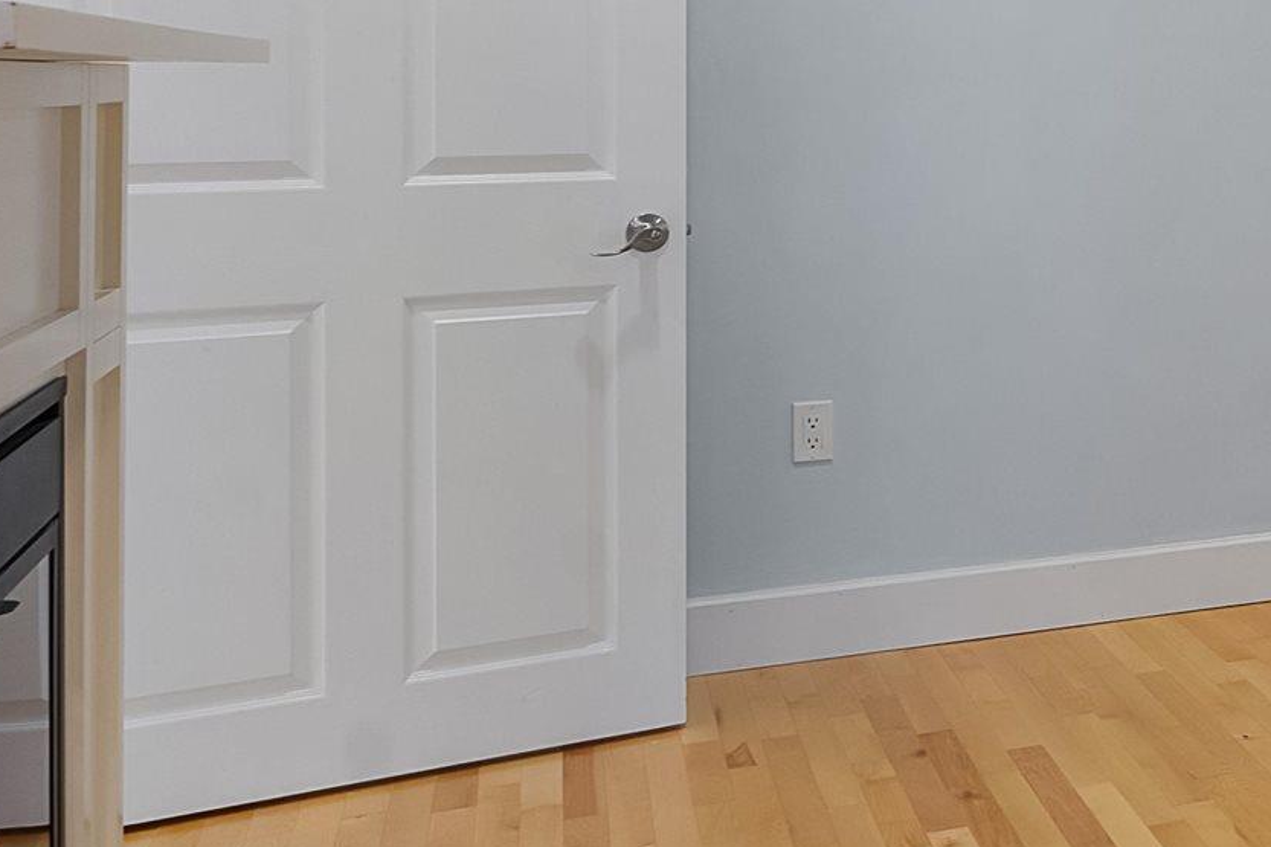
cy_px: 97
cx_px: 1858
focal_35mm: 59
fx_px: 2082
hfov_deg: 26.0
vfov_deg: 22.5
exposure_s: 1/3
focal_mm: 16
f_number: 8
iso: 250
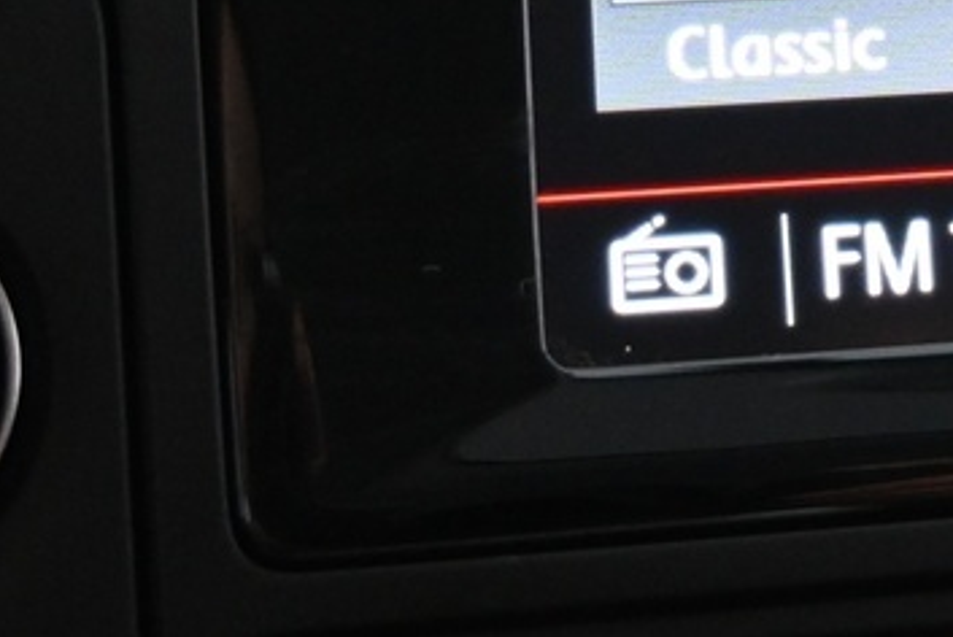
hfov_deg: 17.7
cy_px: -189
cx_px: 1134
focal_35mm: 110
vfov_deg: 12.1
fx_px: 2914
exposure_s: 1/40
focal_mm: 16
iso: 2500
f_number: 3.5
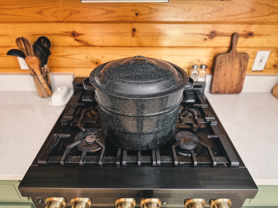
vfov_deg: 56.8
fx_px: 193
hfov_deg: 71.6
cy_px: 104
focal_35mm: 24
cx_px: 139
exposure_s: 1/92
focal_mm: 6.76
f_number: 1.78
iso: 200
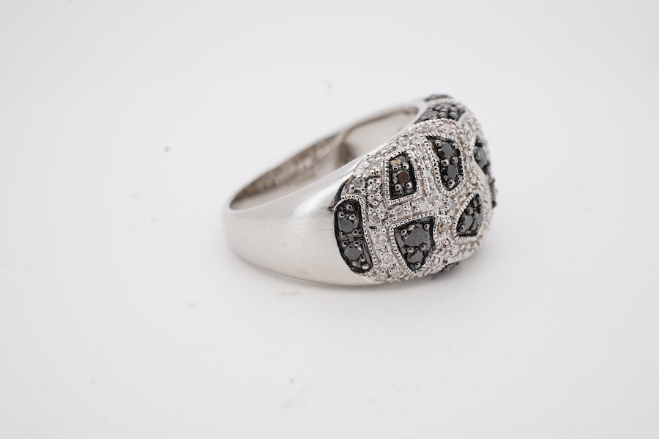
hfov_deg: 43.6
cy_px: 220
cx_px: 330
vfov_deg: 29.9
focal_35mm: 45
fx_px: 824
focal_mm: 30
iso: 160
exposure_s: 1/125
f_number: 22
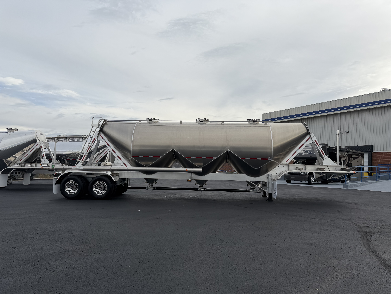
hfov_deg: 71.6
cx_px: 196
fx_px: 271
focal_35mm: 24
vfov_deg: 56.8
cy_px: 147
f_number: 1.78
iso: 80
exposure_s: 1/4975
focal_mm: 6.76
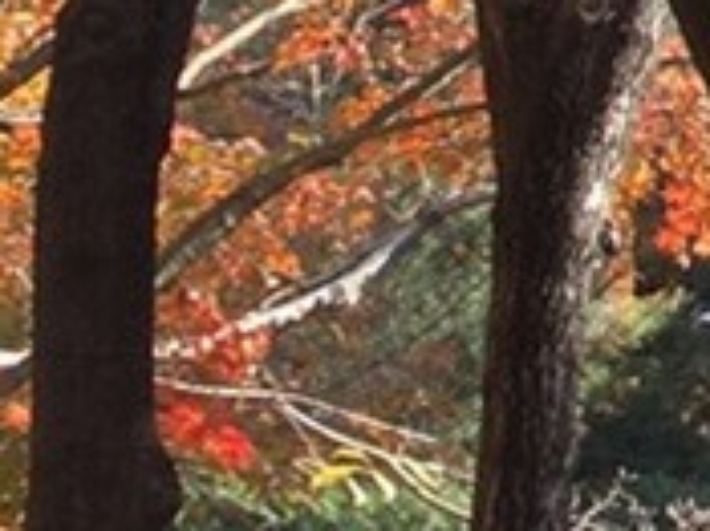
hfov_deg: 3.8
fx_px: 10371
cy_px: 1573
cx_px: -1432
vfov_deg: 2.9
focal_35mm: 506
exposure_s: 1/650
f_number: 2.4
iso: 50
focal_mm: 7.9
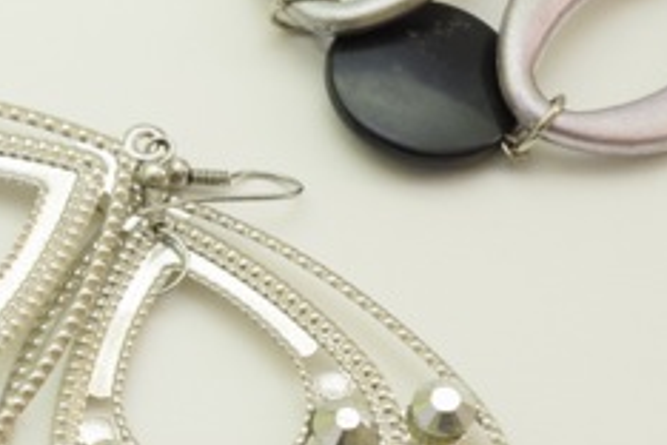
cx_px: -567
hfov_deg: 5.7
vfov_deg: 3.9
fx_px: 6524
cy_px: 121
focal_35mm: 352
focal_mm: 55
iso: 640
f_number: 5.6
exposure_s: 1/125
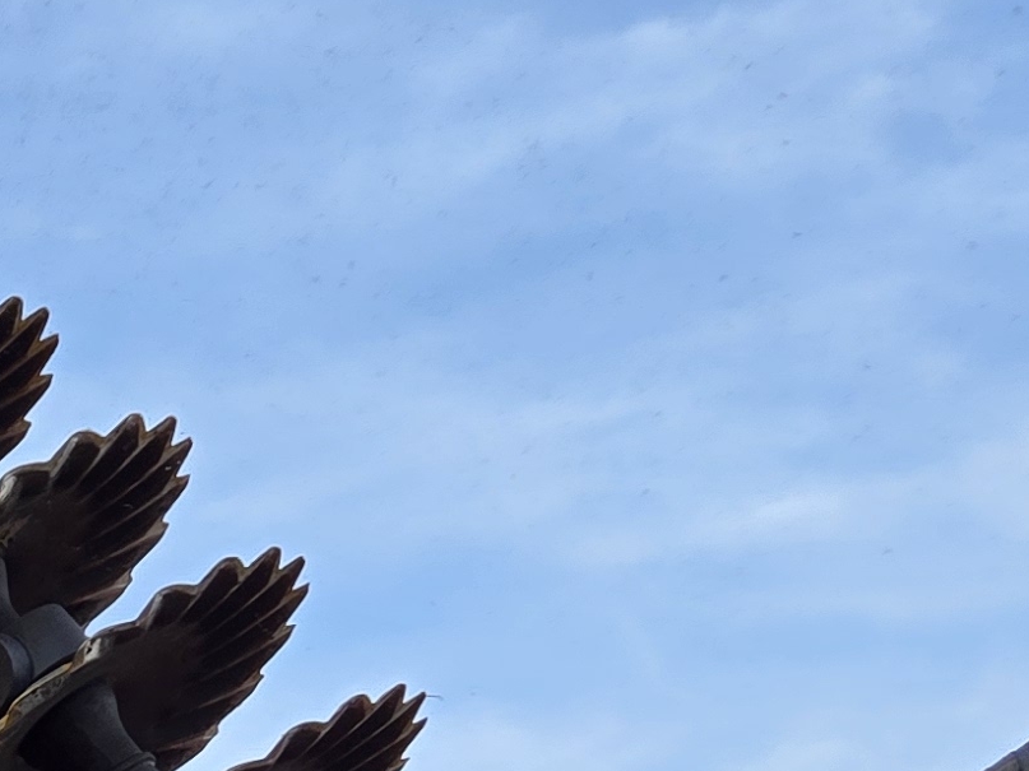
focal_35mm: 114
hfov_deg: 15.7
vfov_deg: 11.7
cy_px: 1509
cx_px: -578
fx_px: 3388
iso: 25
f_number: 1.8
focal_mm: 5.4
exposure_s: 1/734
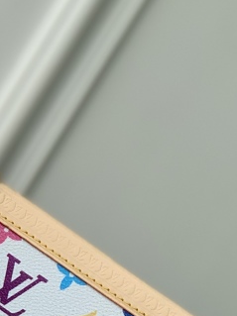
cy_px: 331
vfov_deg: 8.4
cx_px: 171
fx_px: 2147
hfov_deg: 6.3
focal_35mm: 235
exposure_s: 1/358
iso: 16
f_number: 2.4
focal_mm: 6
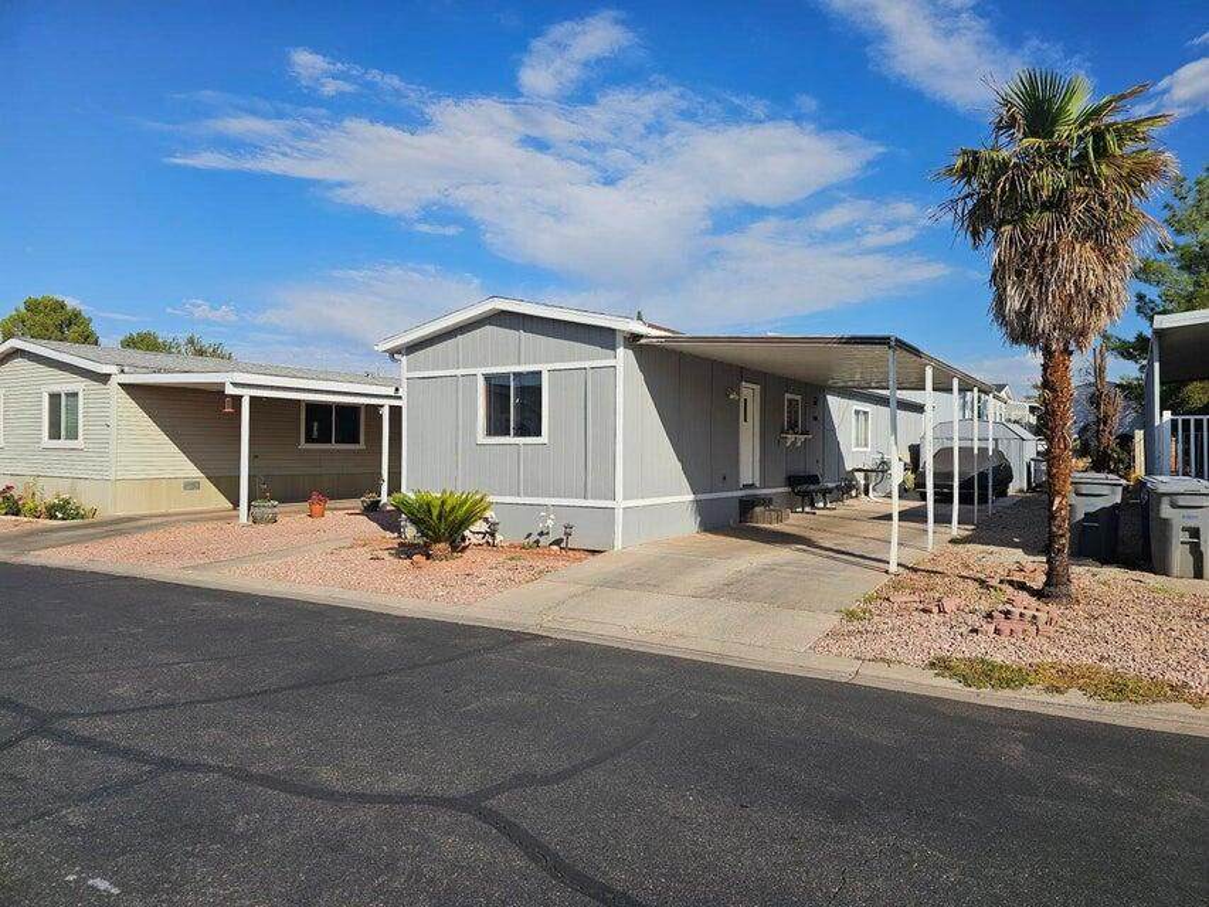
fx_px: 803
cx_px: 604
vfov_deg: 58.9
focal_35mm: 23
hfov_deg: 73.9
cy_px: 454
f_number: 1.7
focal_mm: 6.3
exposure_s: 1/1525
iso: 16
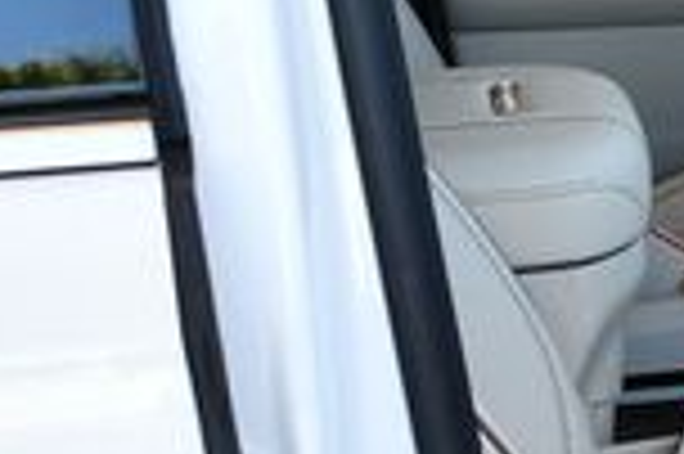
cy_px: 306
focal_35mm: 152
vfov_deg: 9.0
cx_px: 1179
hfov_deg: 12.5
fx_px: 2885
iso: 400
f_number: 4.5
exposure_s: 1/250
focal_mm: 18
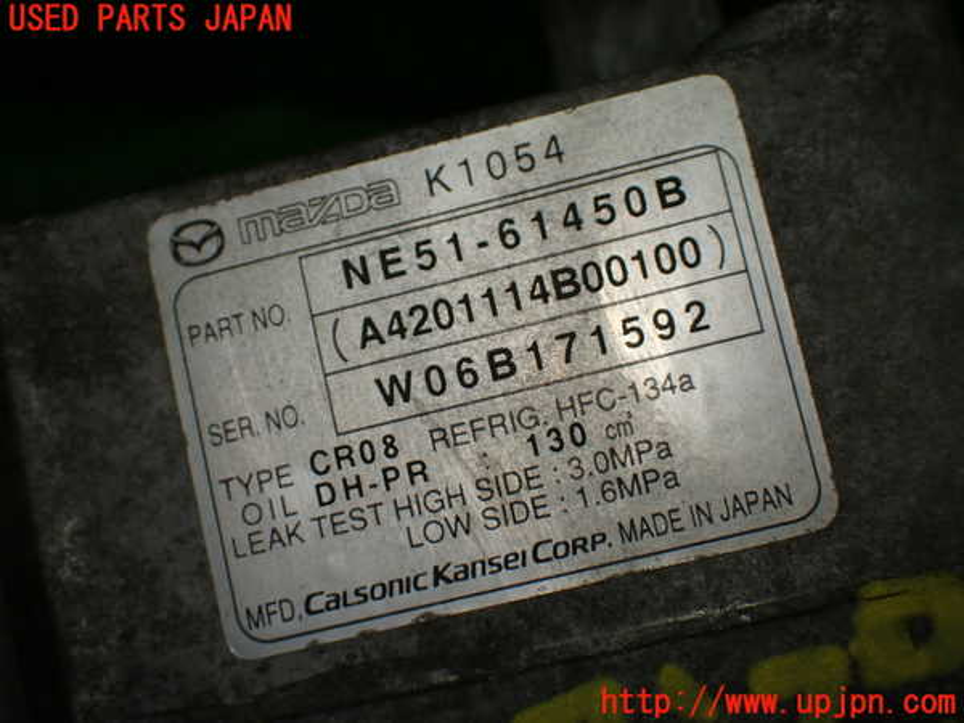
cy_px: 362
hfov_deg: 35.5
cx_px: 482
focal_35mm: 54
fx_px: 1504
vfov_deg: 27.0
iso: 125
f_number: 3.3
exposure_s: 1/200
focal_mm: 9.65
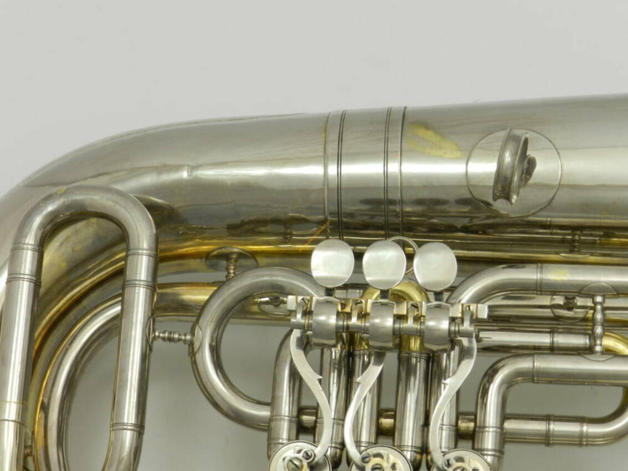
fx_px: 2087
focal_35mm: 115
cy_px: 236
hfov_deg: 17.1
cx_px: 314
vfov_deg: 12.9
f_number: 4.8
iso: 220
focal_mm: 20.5
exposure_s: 1/25
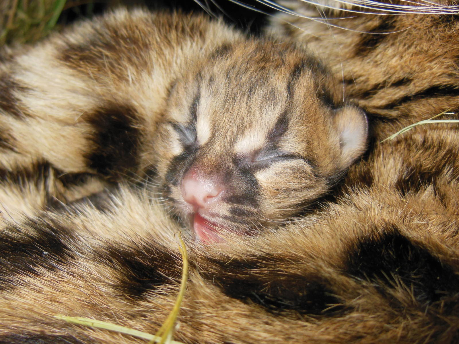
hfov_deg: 42.1
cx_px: 230
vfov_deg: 32.2
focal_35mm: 45
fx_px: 597
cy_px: 172
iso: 400
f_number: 8.8
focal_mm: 8
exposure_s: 1/30
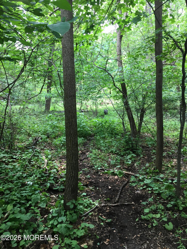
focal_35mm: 29
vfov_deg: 61.7
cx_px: 94
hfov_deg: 48.2
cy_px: 124
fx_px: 209
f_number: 2.2
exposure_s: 1/30
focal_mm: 4.15
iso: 25
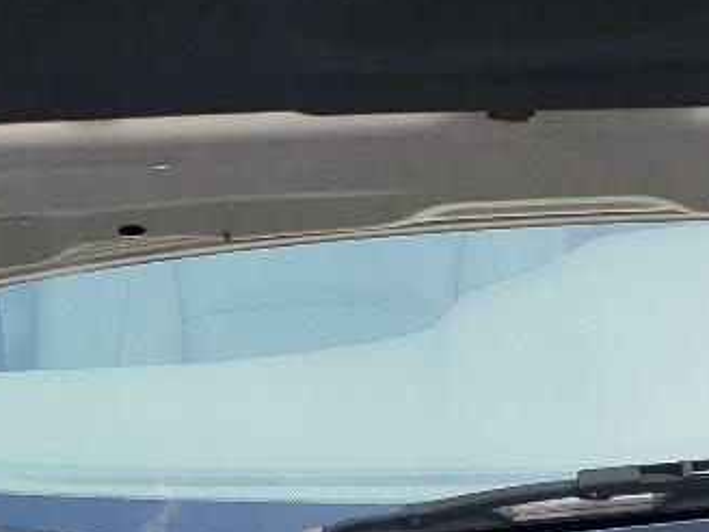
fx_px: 2601
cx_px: 770
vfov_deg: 10.2
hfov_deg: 15.1
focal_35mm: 127
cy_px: 1250
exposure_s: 1/385
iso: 50
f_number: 1.5
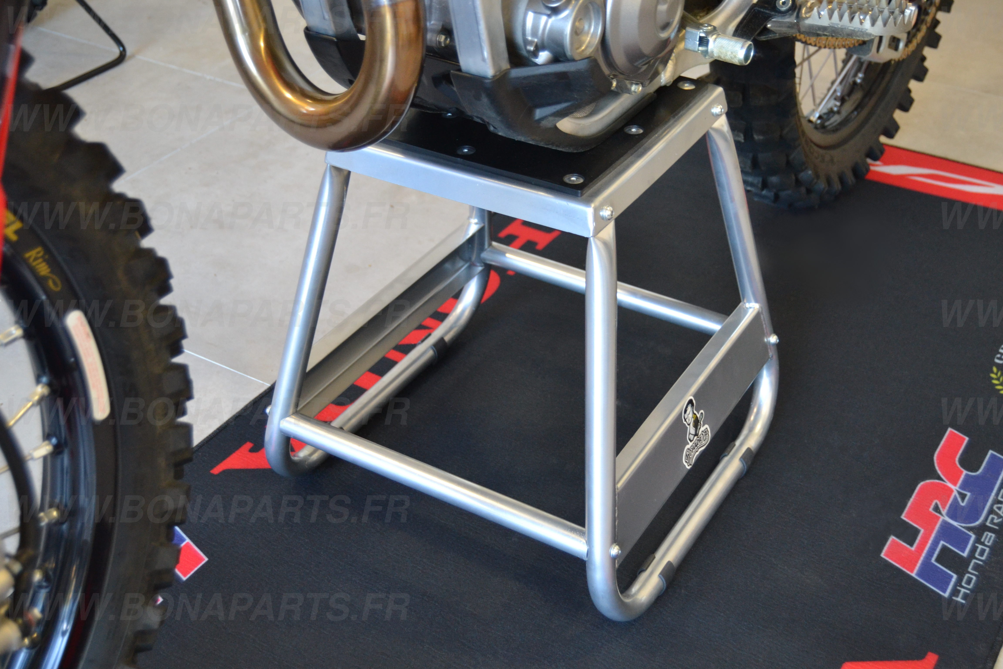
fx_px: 1254
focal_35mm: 45
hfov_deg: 43.6
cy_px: 334
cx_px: 502
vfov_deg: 29.9
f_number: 4.2
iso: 1100
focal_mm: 30
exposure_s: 1/60
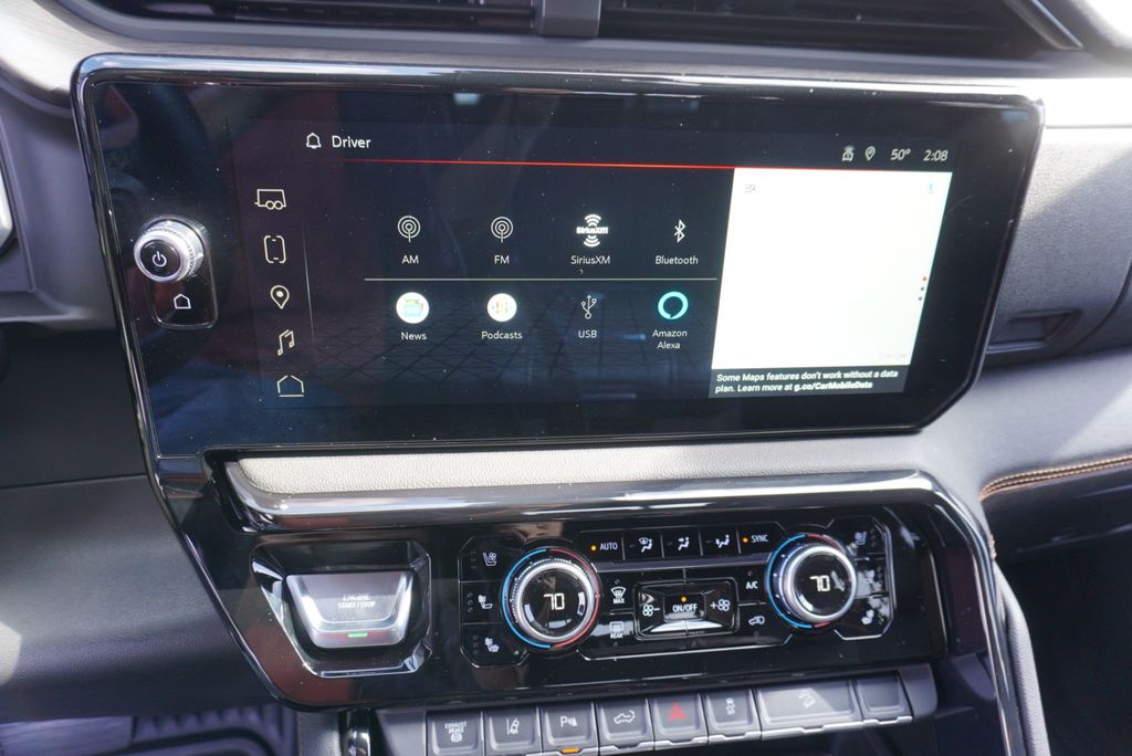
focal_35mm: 24
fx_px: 755
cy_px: 378
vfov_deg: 53.2
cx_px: 566
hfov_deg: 73.7
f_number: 4
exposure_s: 1/60
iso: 320
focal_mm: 16
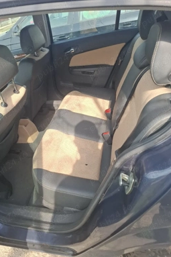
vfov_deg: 71.5
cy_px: 123
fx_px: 178
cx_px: 72
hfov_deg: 51.0
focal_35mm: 25
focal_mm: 5.54
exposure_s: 1/556
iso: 50
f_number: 1.8
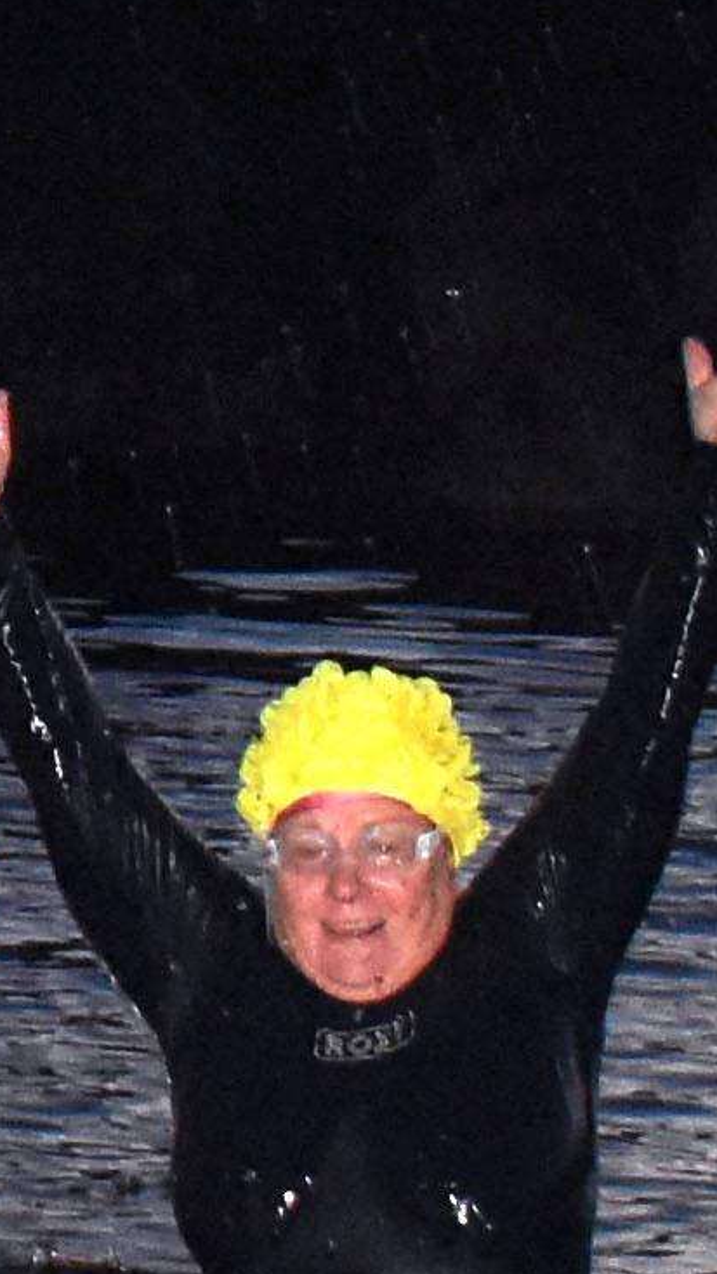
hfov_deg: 3.5
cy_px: 227
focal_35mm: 334
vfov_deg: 6.5
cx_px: -1755
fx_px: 11286
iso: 3200
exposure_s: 1/60
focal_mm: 26
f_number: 4
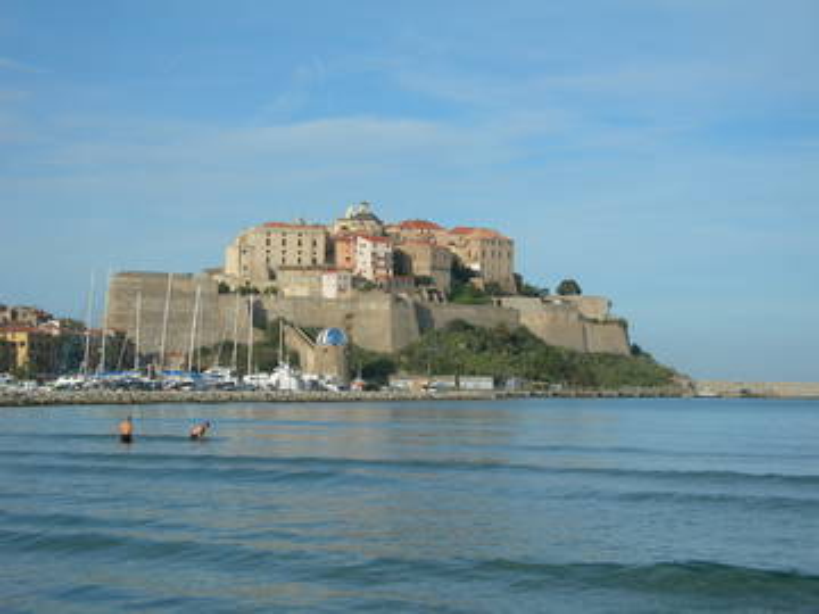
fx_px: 1940
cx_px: 410
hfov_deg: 23.8
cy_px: 307
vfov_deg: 18.0
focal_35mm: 82
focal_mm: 17
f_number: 6.8
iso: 50
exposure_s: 1/300
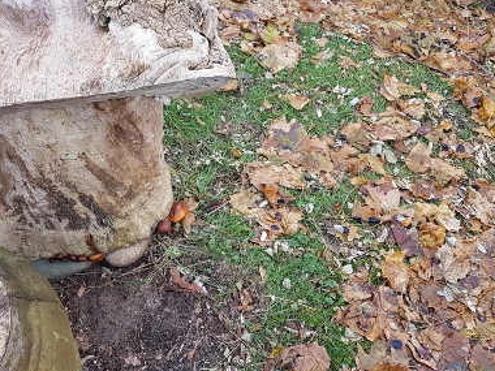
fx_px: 586
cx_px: 159
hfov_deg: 45.0
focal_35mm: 41
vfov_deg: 34.7
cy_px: 111
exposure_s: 1/165
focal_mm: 4.2
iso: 40
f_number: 1.7
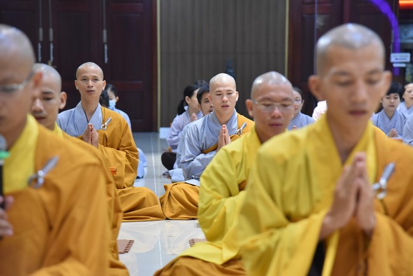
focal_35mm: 120
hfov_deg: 17.1
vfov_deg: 11.4
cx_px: 206
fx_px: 1377
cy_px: 138
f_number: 5
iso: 3200
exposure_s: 1/125
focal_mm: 120
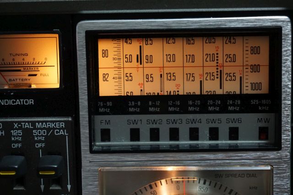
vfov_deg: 18.2
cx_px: 146
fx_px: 611
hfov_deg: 27.0
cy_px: 98
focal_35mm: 75
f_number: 5.6
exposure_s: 1/25
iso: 3200
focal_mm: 50
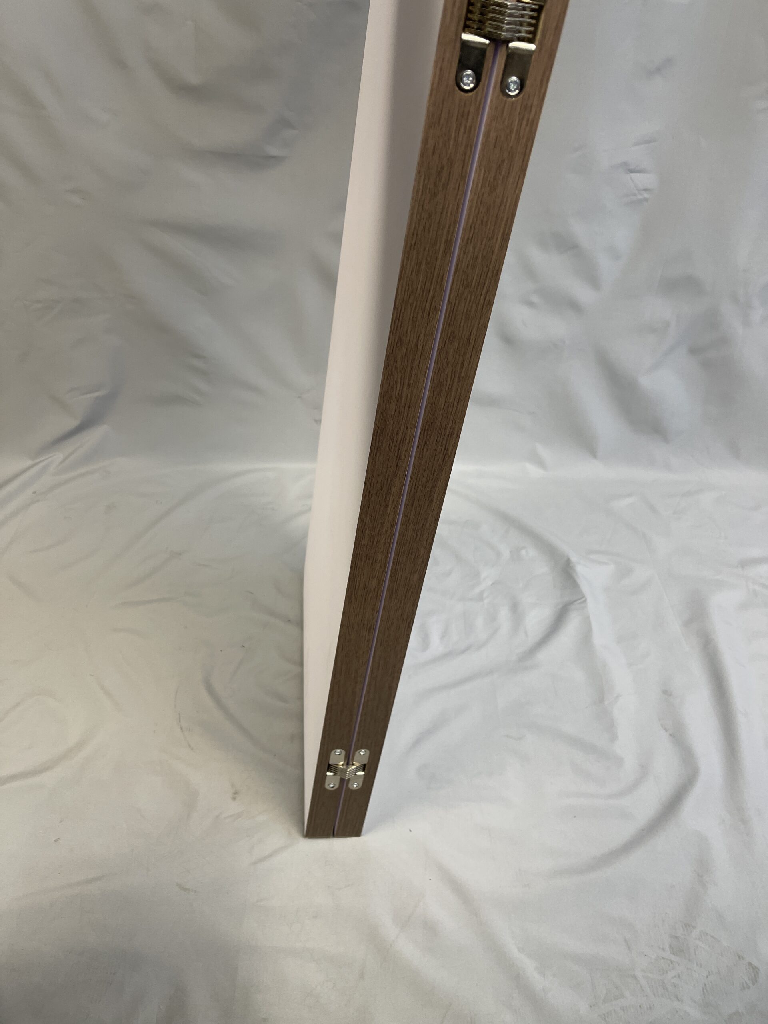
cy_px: 512
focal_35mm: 26
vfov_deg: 67.3
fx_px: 769
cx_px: 384
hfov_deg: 53.1
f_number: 1.6
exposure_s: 1/100
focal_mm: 5.1
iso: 100
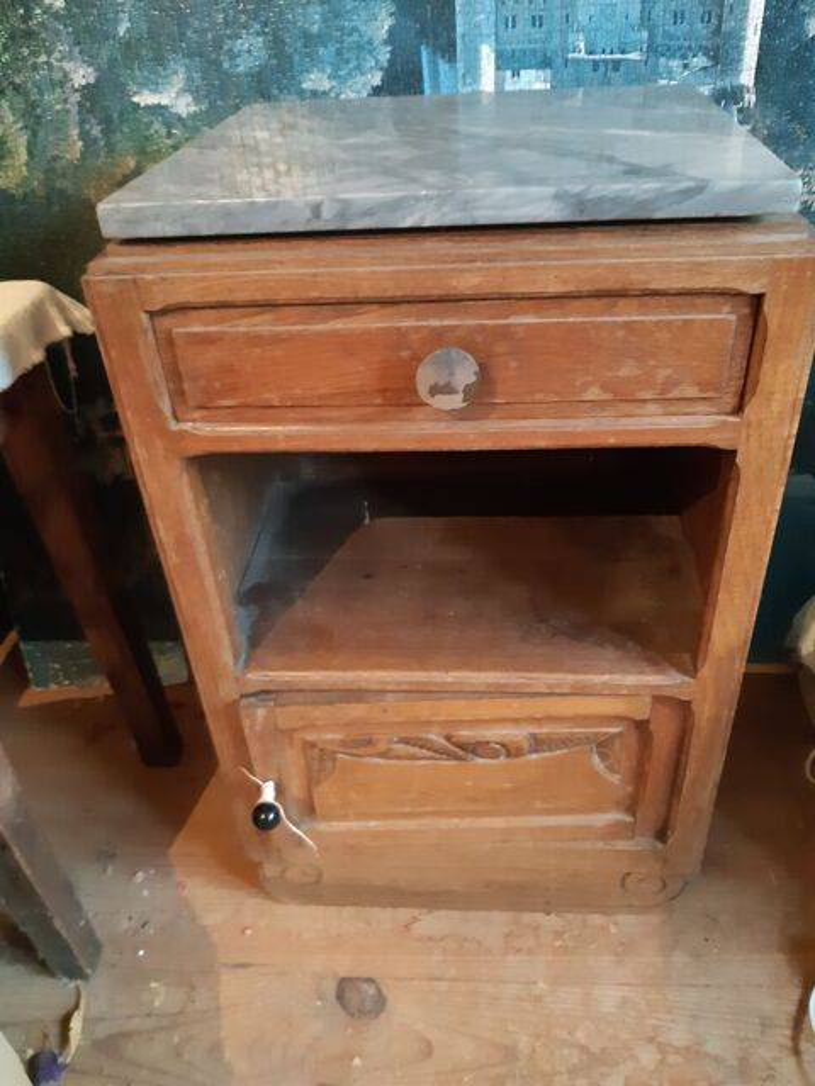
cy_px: 543
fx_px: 816
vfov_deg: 67.3
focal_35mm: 26
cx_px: 408
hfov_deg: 53.1
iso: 640
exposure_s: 1/17
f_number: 1.7
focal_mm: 3.92
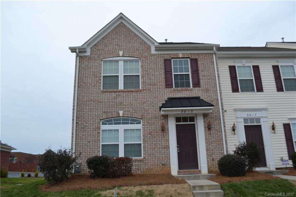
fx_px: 222
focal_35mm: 27
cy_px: 98
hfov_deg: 67.4
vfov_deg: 47.9
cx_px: 148
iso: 100
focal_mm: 18
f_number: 6.3
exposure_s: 1/160
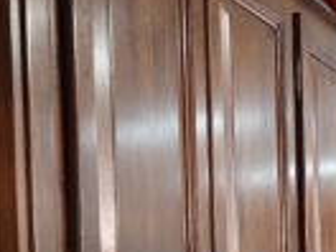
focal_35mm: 73
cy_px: 305
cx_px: 140
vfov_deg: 19.0
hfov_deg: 26.6
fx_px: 709
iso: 1000
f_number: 1.8
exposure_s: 1/25
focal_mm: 5.23
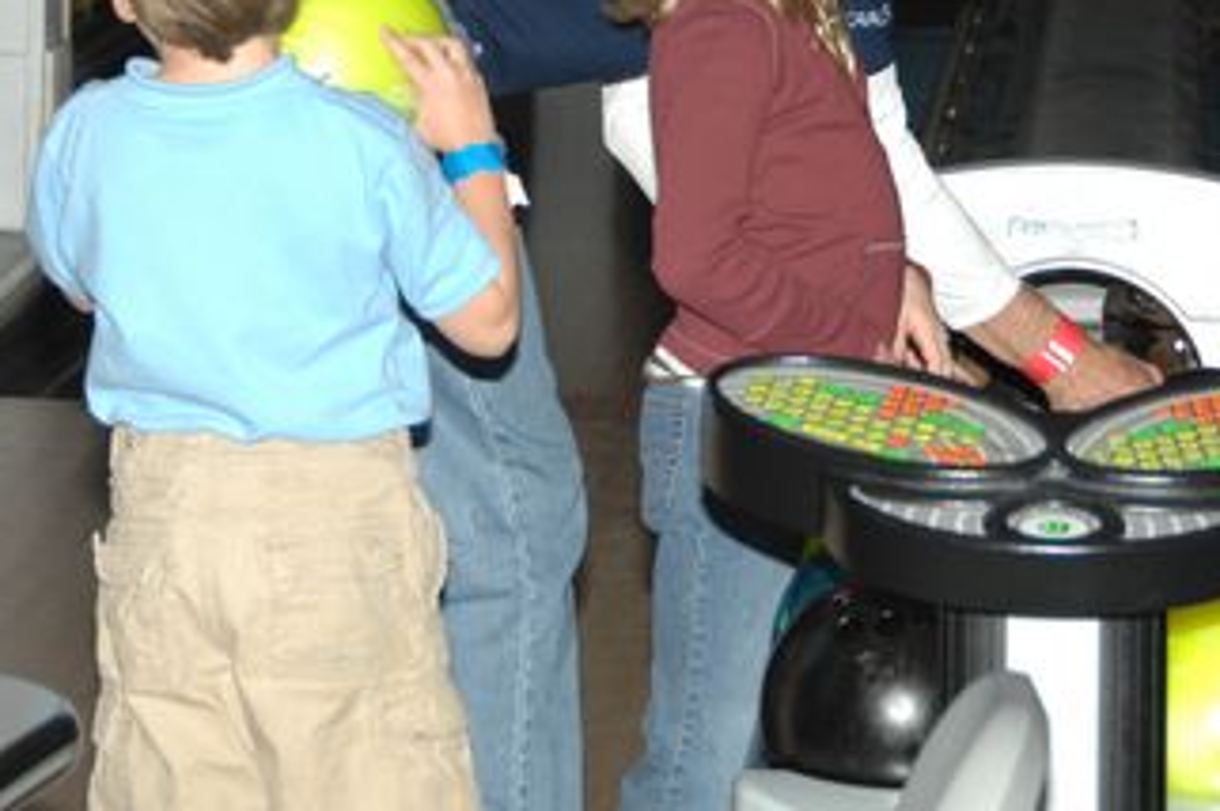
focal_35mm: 209
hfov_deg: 9.9
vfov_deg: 6.5
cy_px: 40
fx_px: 7075
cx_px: 561
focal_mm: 70
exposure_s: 1/125
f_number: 5
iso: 200
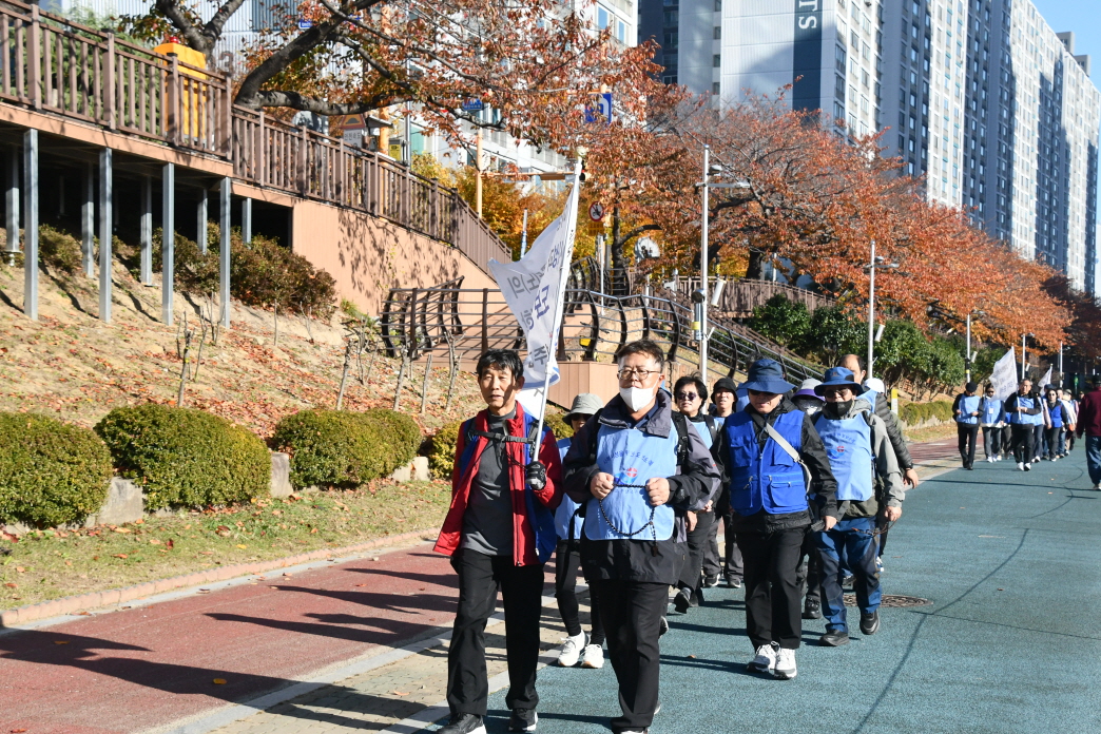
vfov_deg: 22.6
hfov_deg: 33.4
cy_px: 367
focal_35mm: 60
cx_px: 550
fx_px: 1835
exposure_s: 1/640
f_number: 10
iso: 1000
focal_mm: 40
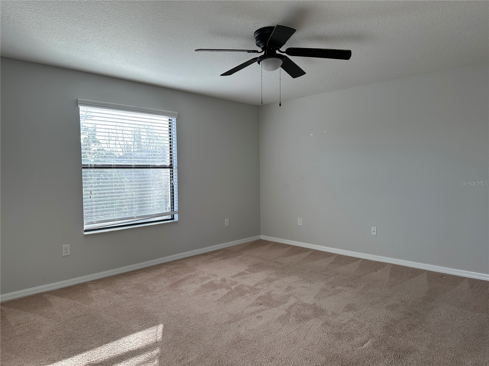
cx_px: 244
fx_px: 339
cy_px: 183
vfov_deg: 56.8
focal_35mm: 24
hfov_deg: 71.6
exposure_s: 1/331
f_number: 1.78
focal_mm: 6.86
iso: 80
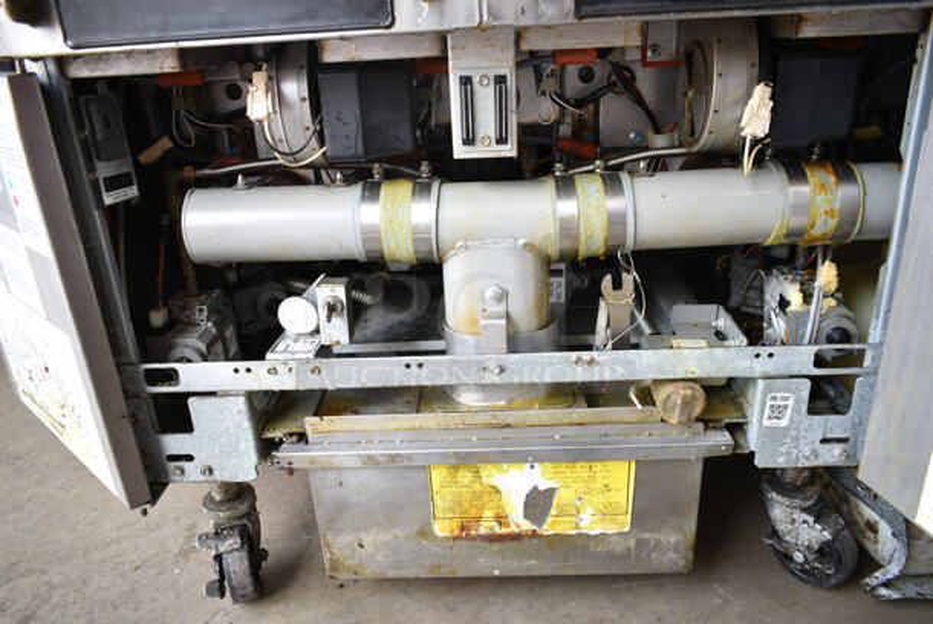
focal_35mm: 27
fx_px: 700
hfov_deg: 67.3
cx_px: 466
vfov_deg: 48.0
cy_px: 312
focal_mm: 18
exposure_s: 1/30
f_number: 3.5
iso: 100
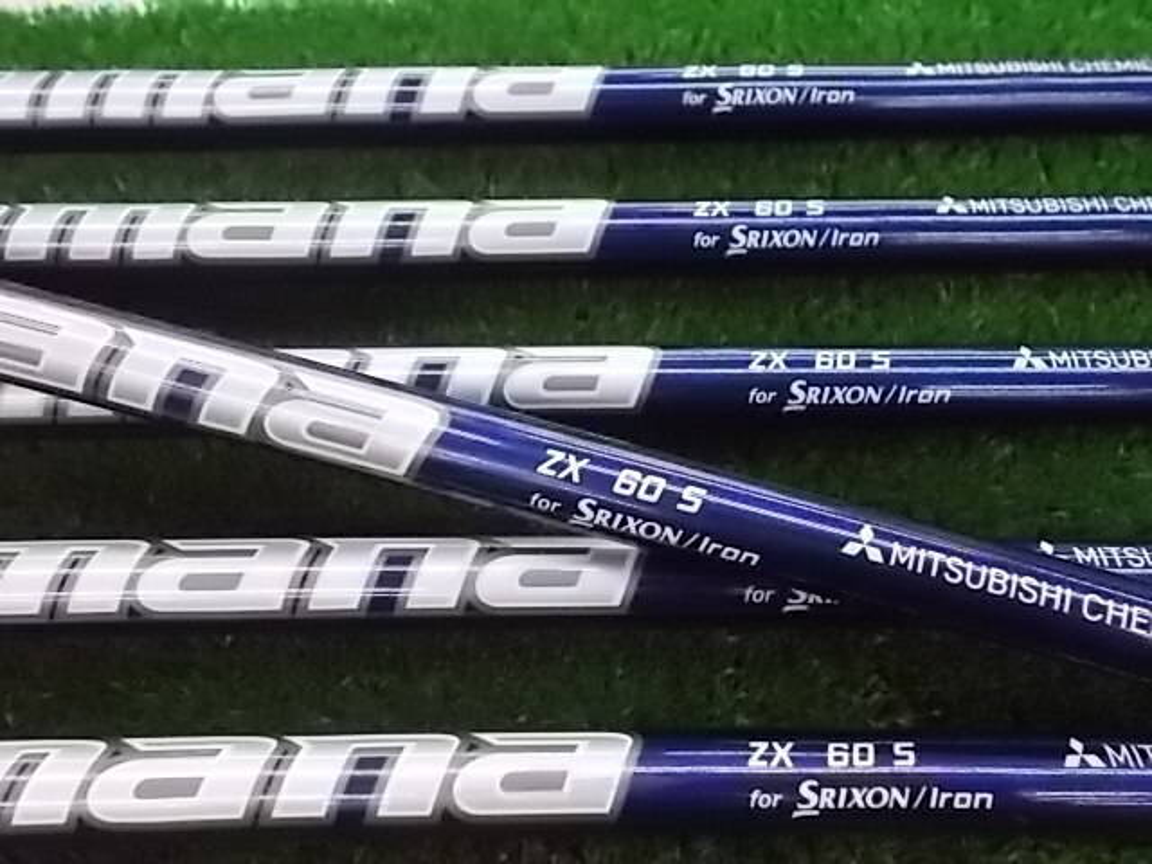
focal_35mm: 30
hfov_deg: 60.0
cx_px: 576
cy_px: 432
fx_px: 998
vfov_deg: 46.8
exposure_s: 1/125
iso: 720
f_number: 3.4
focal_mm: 5.3
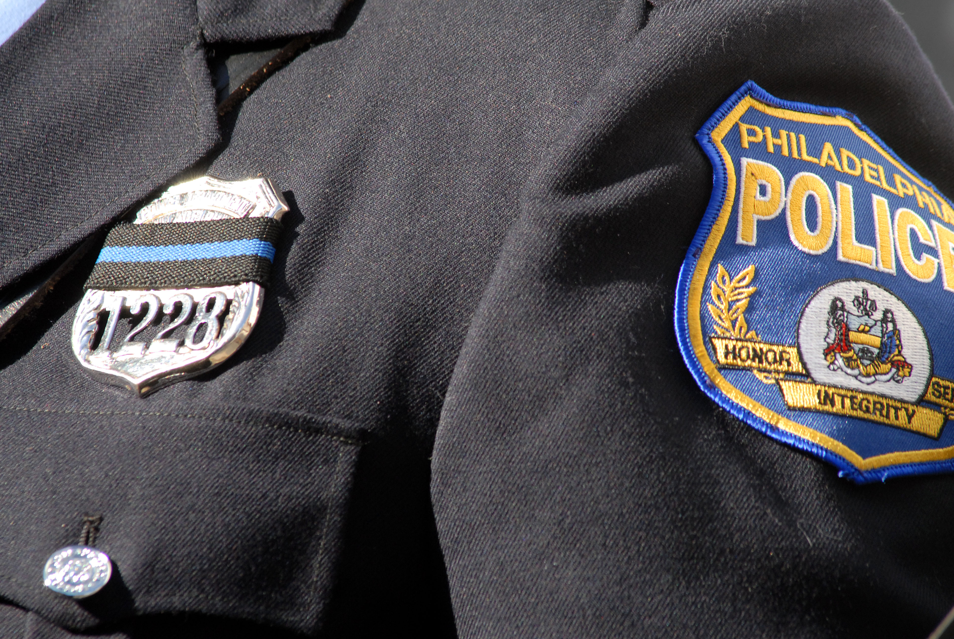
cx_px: 477
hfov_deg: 4.6
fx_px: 11939
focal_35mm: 450
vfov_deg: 3.1
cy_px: 320
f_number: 8
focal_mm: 300
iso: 400
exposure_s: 1/400
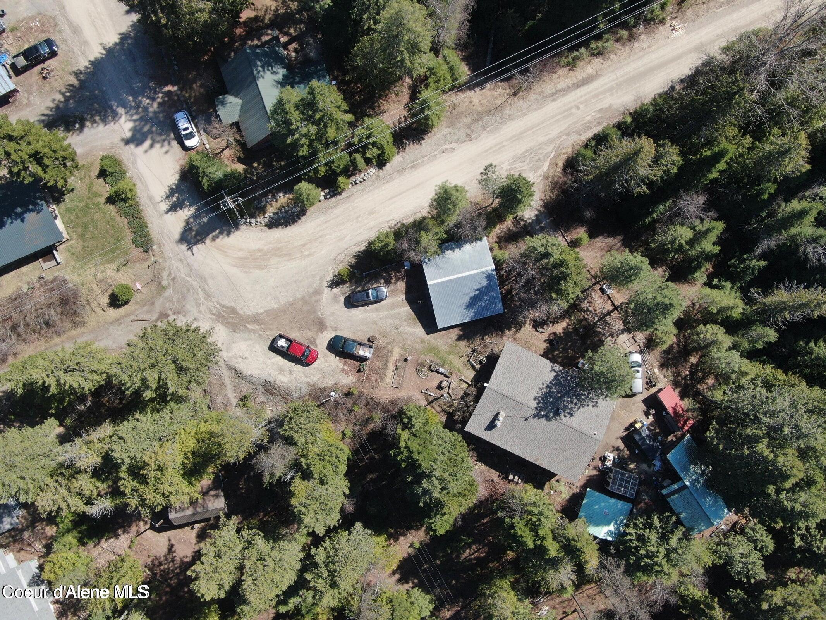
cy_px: 310
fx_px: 811
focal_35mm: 34
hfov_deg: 54.0
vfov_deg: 41.8
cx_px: 413
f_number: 3.2
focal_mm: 5.82
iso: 100
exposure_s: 1/640
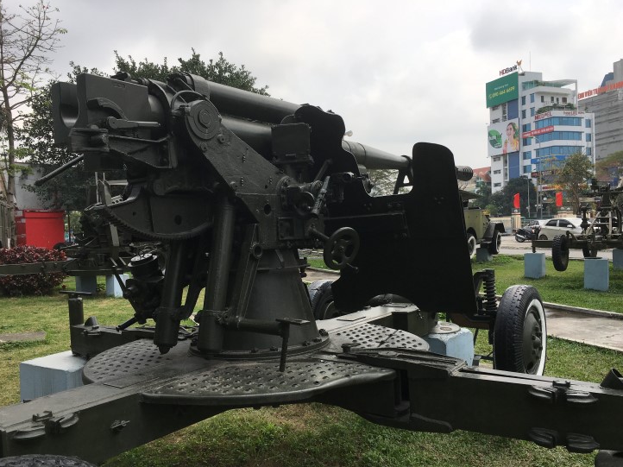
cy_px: 240
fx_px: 540
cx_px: 315
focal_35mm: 30
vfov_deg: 46.8
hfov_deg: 60.0
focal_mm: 4.15
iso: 25
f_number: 2.2
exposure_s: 1/1425
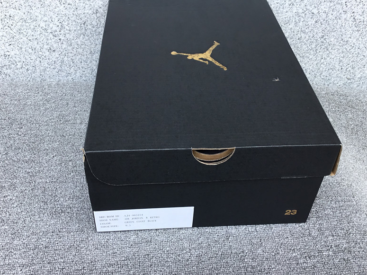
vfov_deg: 39.6
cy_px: 140
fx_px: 382
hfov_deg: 51.3
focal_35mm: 36
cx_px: 196
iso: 25
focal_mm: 3.3
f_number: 2.4
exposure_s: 1/319
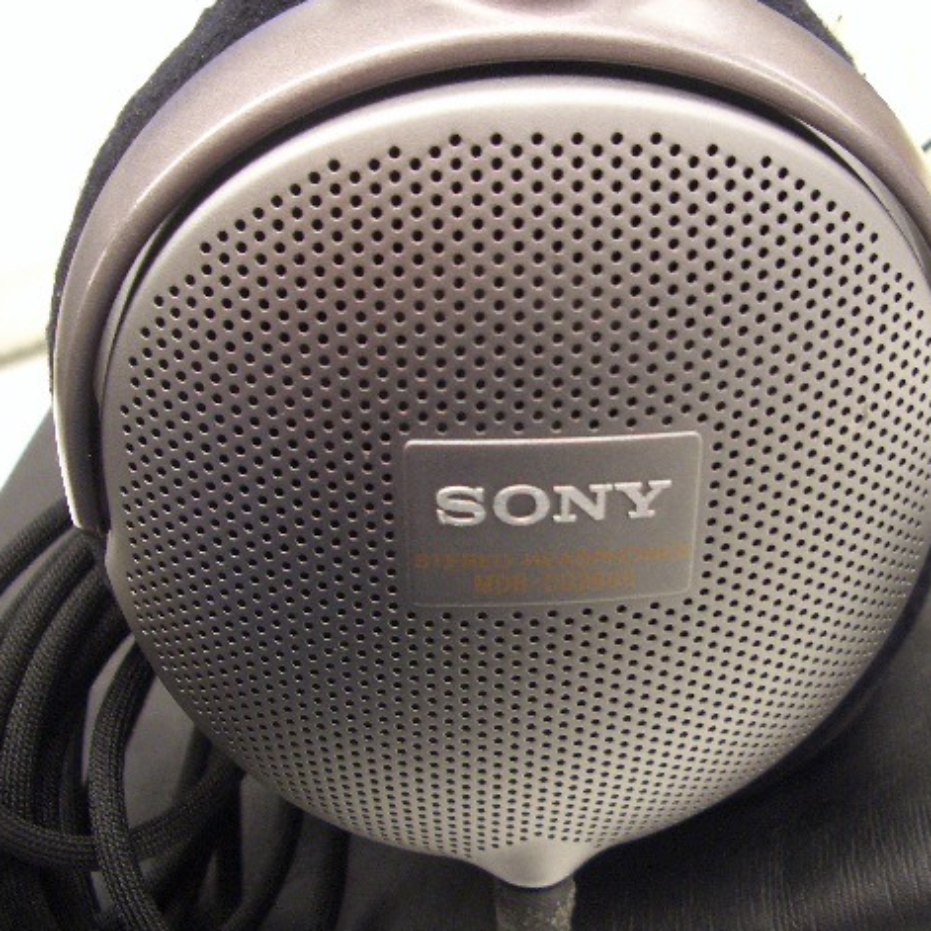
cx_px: 575
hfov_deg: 39.8
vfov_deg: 40.0
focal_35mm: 42
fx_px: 1278
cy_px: 468
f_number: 2.6
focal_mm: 5.8
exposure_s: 1/10
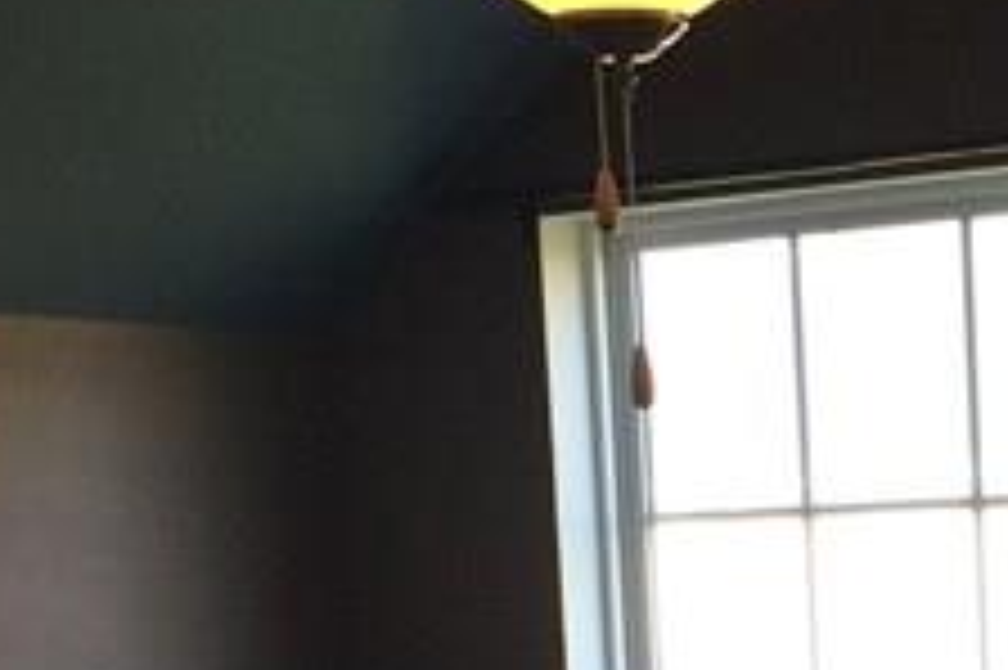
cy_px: 1088
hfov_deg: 14.2
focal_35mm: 138
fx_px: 3861
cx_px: 1377
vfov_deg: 9.6
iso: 80
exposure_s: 1/120
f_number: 2.2
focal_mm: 4.15
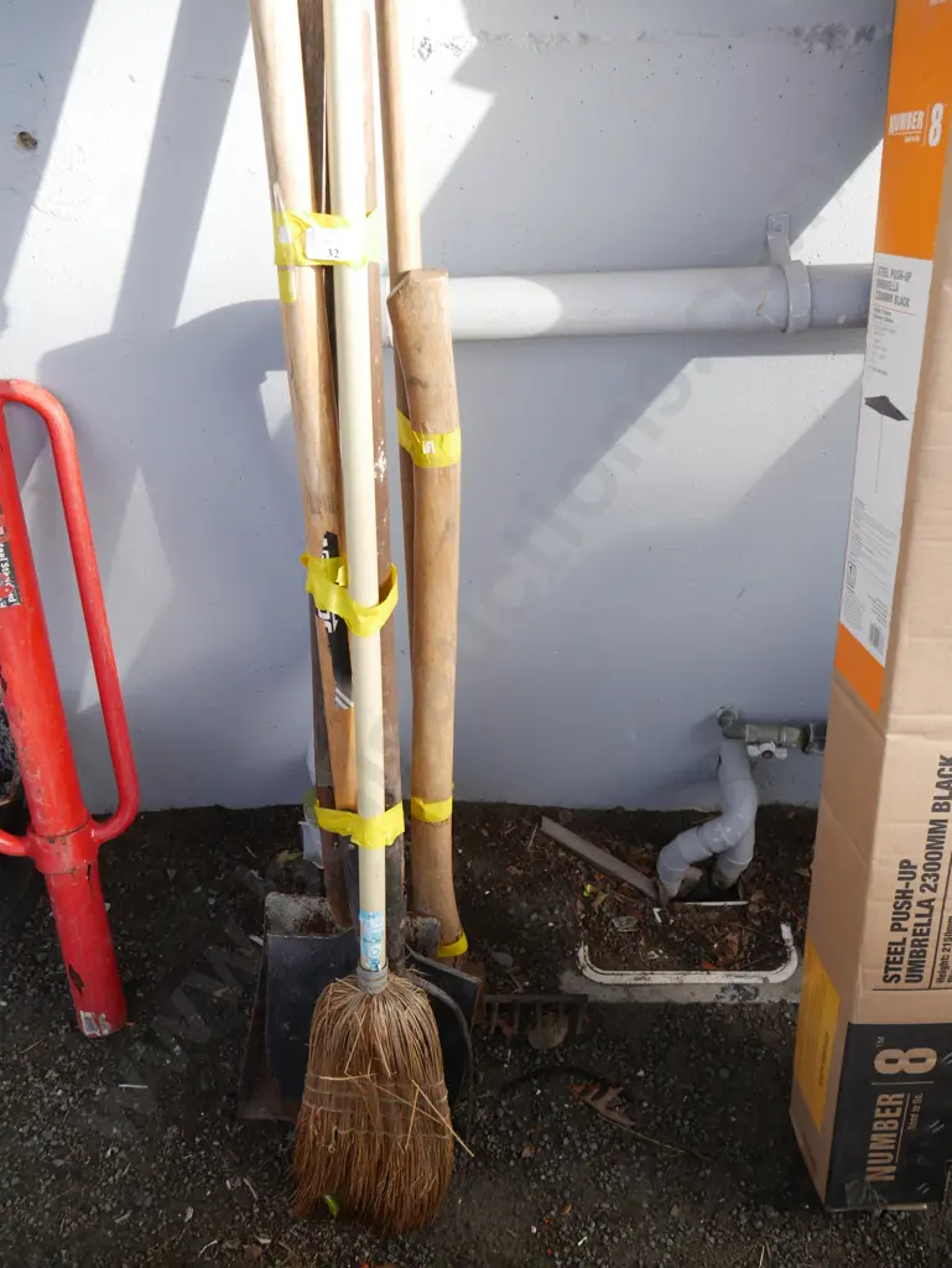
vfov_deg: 59.9
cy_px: 634
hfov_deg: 46.8
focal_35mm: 30
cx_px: 476
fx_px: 1099
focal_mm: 15
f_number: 5
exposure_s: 1/200
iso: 200
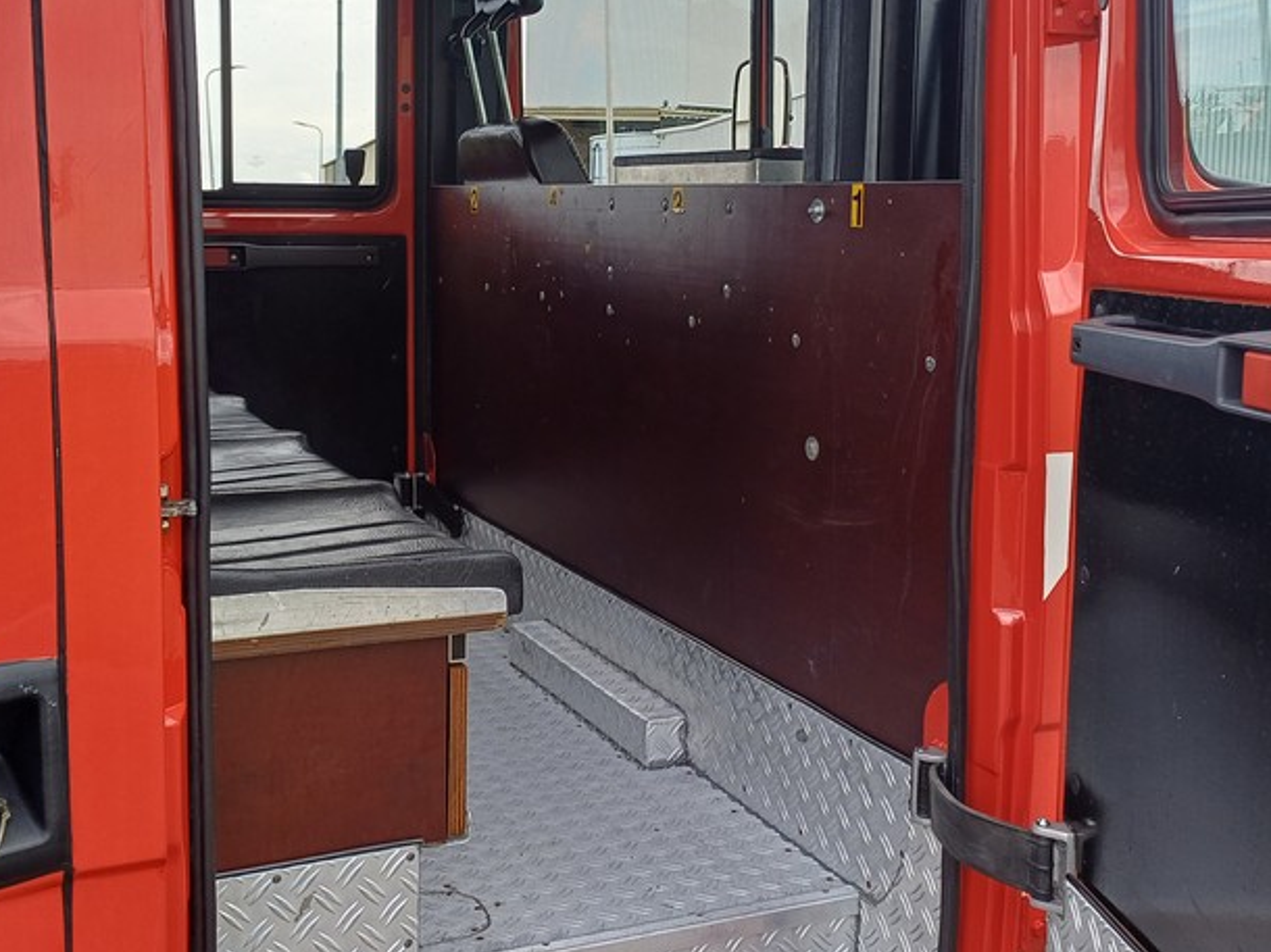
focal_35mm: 42
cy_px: 392
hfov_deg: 44.8
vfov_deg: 34.2
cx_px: 573
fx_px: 1542
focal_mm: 4.65
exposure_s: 1/296
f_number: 1.8
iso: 50
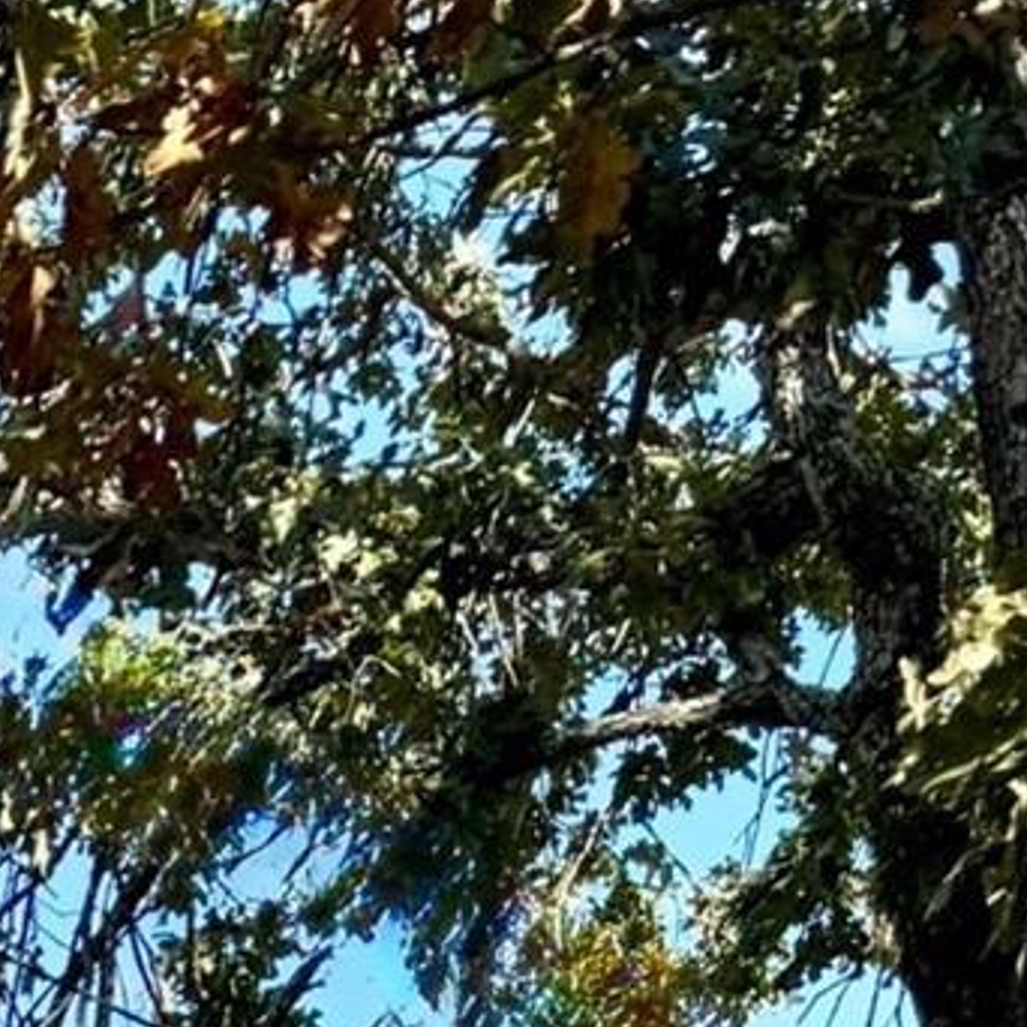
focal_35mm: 119
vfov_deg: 11.2
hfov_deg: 13.8
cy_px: 2769
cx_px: -498
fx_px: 3994
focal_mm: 6.76
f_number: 1.78
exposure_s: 1/1366
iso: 80
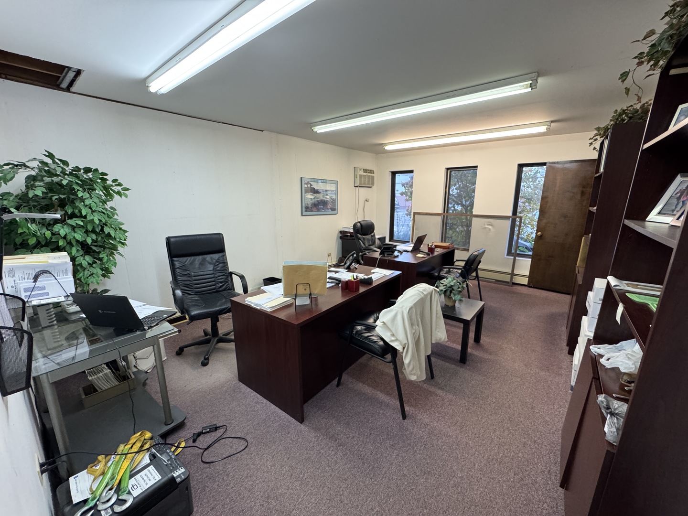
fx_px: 278
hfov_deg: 102.1
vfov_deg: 85.7
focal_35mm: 14
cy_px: 258
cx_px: 344
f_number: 2.2
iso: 400
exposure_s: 1/60
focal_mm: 2.22
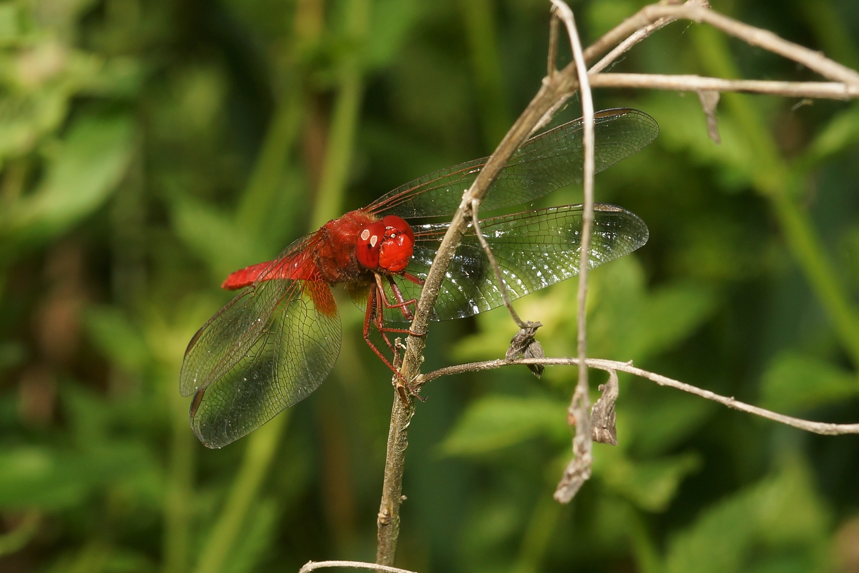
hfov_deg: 19.5
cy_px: 286
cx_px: 430
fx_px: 2505
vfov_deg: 13.0
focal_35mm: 105
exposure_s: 1/200
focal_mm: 105
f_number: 16
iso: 200
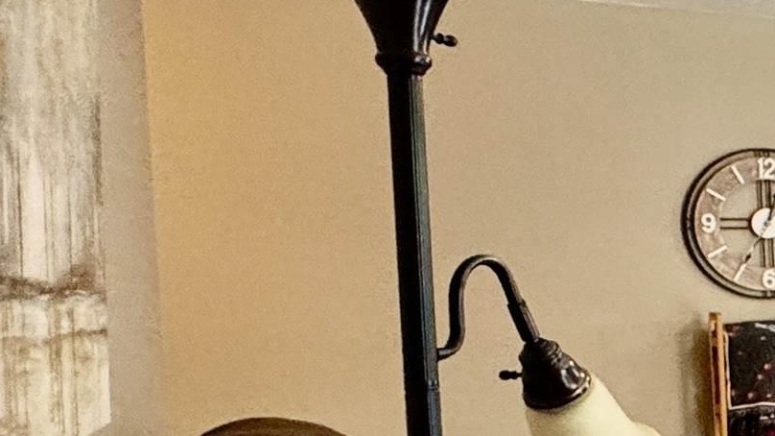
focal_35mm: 58
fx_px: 1192
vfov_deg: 20.6
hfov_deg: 24.0
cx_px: 1283
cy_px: 301
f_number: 2.2
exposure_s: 1/60
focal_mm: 2.22
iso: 400
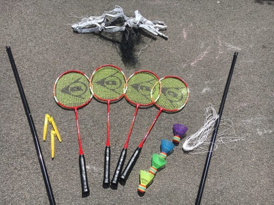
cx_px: 137
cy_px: 102
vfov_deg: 48.2
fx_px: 230
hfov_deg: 61.7
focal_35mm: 29
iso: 25
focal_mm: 4.15
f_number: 2.2
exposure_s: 1/2747
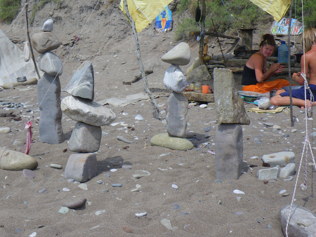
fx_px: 539
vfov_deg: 24.8
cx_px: 112
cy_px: 92
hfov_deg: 32.5
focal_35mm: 59
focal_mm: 7.5
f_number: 5
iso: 50
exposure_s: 1/400
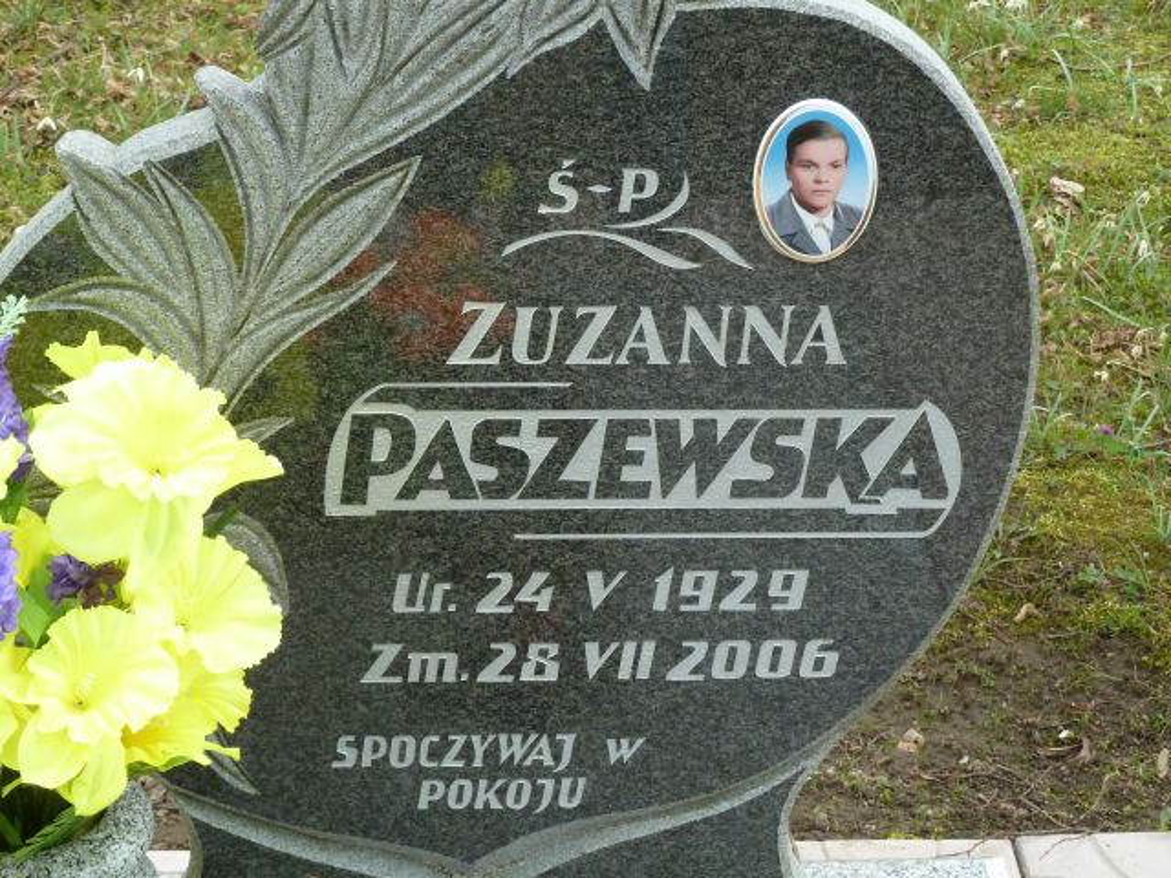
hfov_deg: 25.0
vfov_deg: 18.9
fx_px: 2639
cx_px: 586
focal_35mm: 78
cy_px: 439
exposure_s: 1/320
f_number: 4.2
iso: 320
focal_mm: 12.8
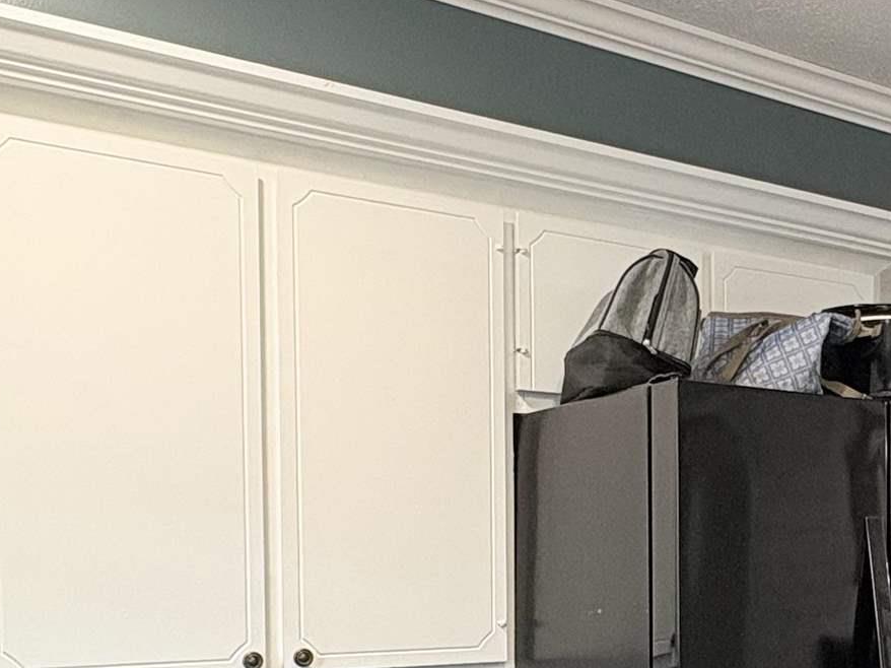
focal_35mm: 49
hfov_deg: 36.8
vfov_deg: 28.4
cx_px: 779
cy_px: 611
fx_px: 1261
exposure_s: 1/60
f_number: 2.2
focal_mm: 2.22
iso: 160
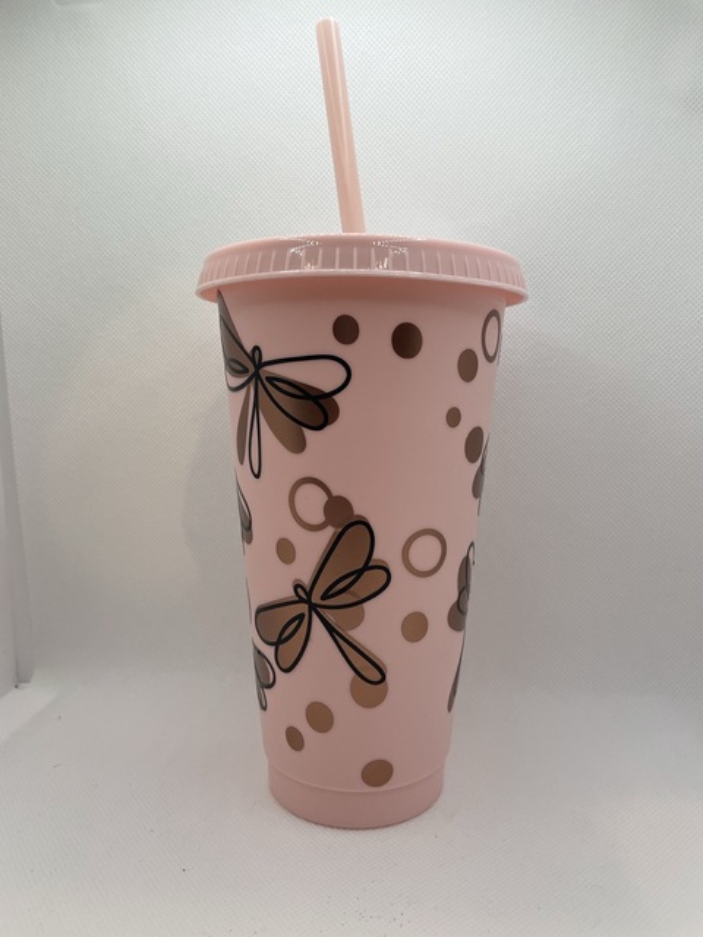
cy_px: 468
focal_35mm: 26
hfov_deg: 53.1
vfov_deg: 67.3
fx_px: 704
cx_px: 352
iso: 80
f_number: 1.6
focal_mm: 4.2
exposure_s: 1/100
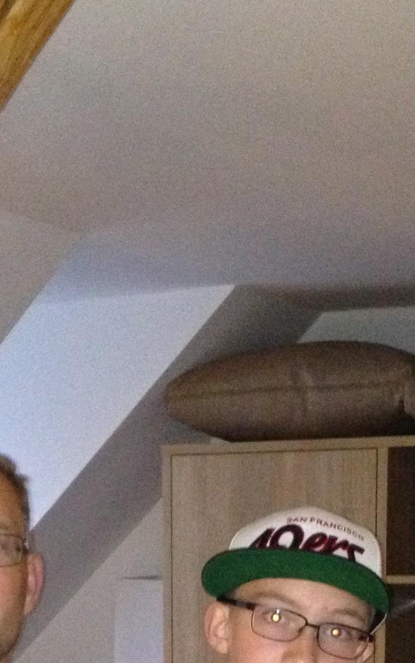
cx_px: 75
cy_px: 739
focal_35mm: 106
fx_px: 1918
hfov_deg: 12.3
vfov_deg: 18.8
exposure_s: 1/16
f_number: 2.4
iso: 400
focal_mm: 4.28
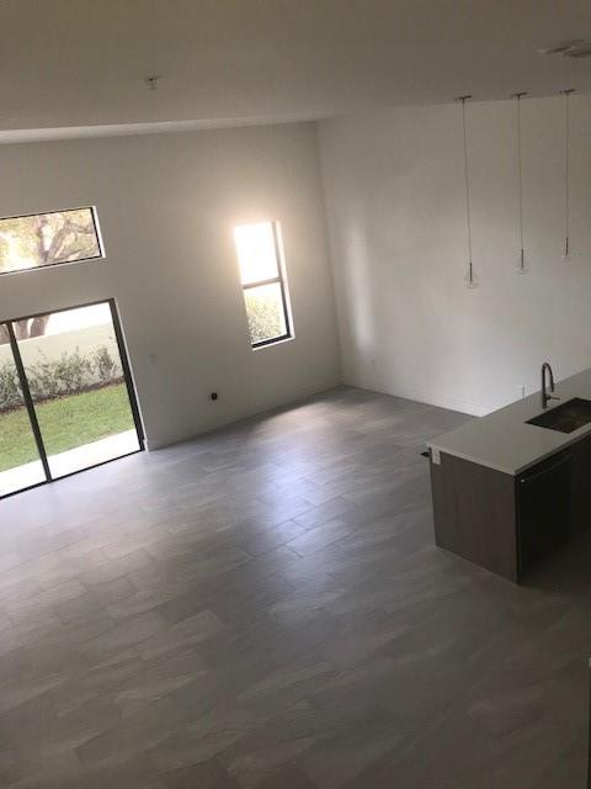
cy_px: 394
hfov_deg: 49.7
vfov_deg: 63.4
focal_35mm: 28
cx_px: 296
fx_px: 637
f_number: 1.8
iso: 25
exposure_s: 1/33
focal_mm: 3.99
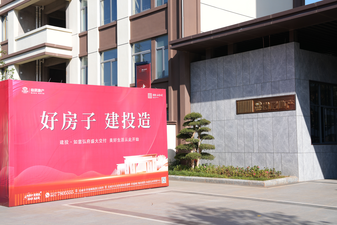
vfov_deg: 27.0
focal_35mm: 50
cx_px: 168
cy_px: 112
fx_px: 468
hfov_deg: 39.6
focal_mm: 50
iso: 160
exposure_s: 1/400
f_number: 5.6
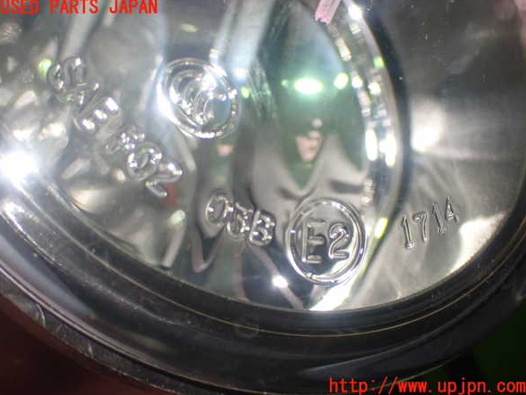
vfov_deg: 23.3
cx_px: 263
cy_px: 197
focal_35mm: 63
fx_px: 958
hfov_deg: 30.7
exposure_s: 1/50
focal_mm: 11.09
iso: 800
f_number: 3.6
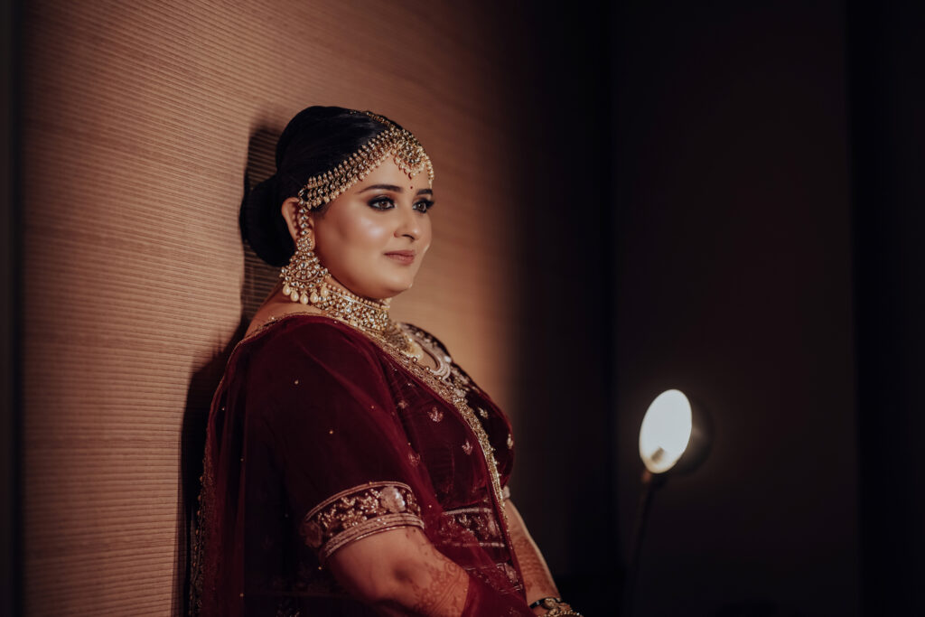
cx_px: 462
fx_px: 2184
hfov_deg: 23.9
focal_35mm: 85
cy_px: 308
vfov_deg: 16.1
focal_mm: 85
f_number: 1.8
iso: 160
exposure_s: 1/160
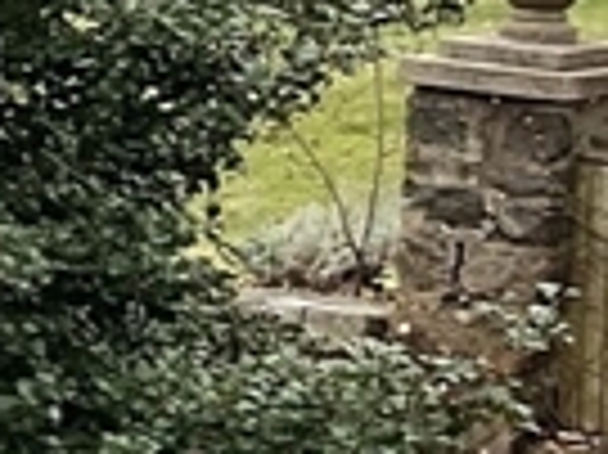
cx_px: -1184
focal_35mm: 220
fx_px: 3861
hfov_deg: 7.8
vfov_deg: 6.7
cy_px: 85
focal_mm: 3
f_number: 1.8
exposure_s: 1/272
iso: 16
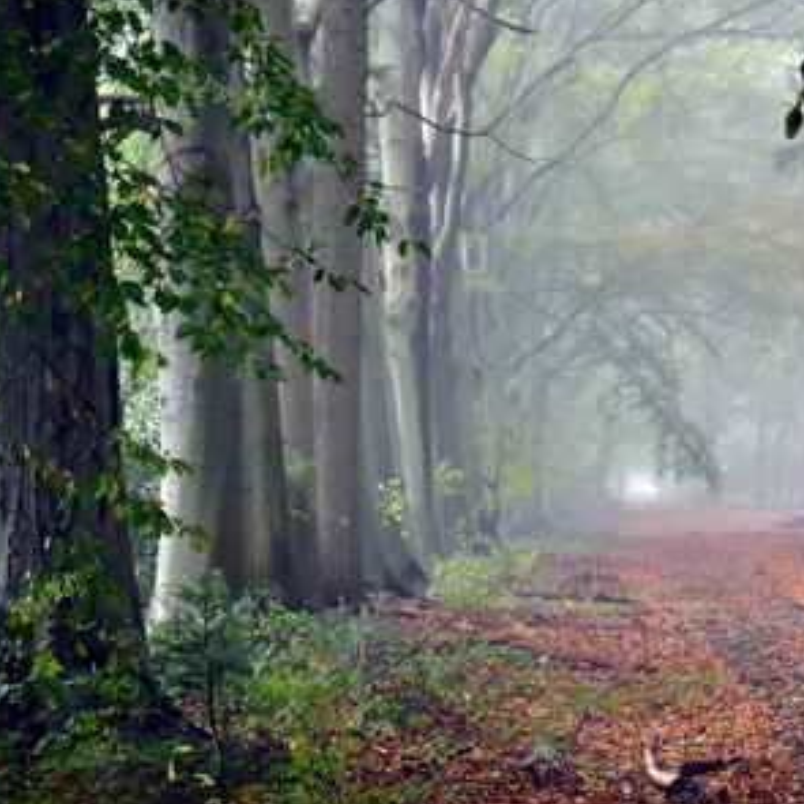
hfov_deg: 12.5
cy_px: 405
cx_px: 591
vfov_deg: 12.6
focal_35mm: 139
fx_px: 3653
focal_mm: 70
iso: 900
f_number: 4.5
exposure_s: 1/125
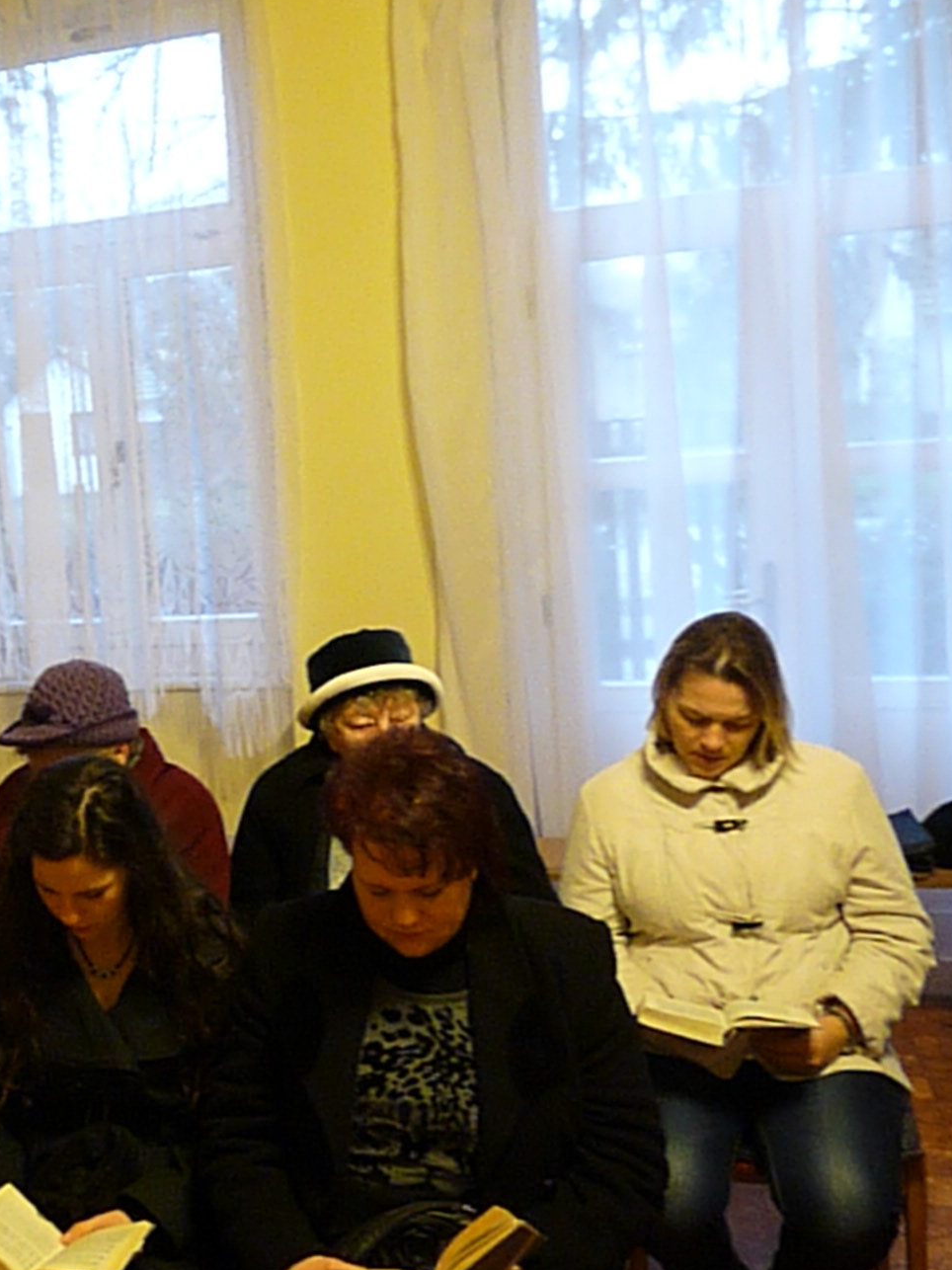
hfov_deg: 30.8
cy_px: 595
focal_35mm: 43
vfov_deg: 43.8
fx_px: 1577
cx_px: -35
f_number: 2.8
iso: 800
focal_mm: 4.8
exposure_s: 1/30
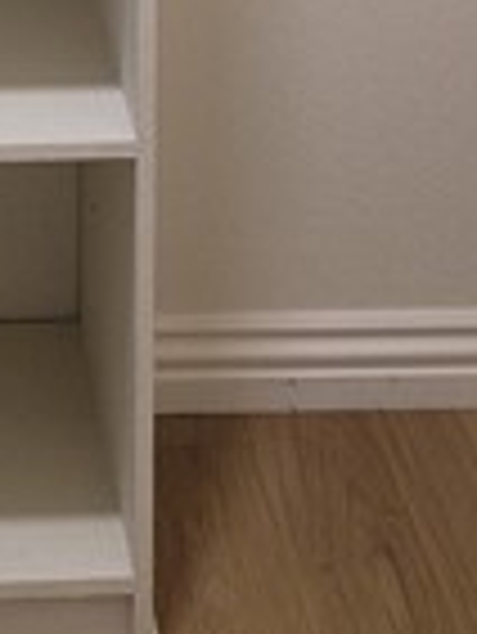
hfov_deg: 12.3
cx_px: -90
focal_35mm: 118
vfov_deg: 13.7
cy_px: -701
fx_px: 2165
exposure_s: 1/120
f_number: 1.8
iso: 200
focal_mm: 5.4
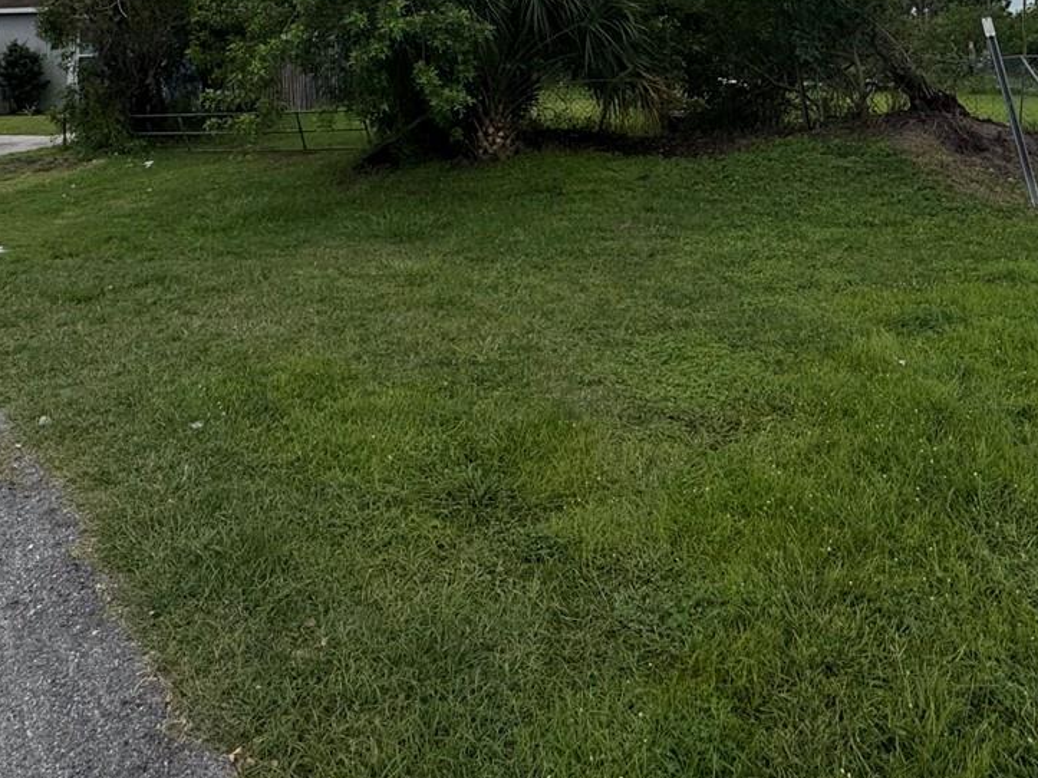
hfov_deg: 58.3
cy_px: -73
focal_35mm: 31
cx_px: 498
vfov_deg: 38.0
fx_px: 929
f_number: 2.2
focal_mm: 2.22
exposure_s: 1/3906
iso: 50
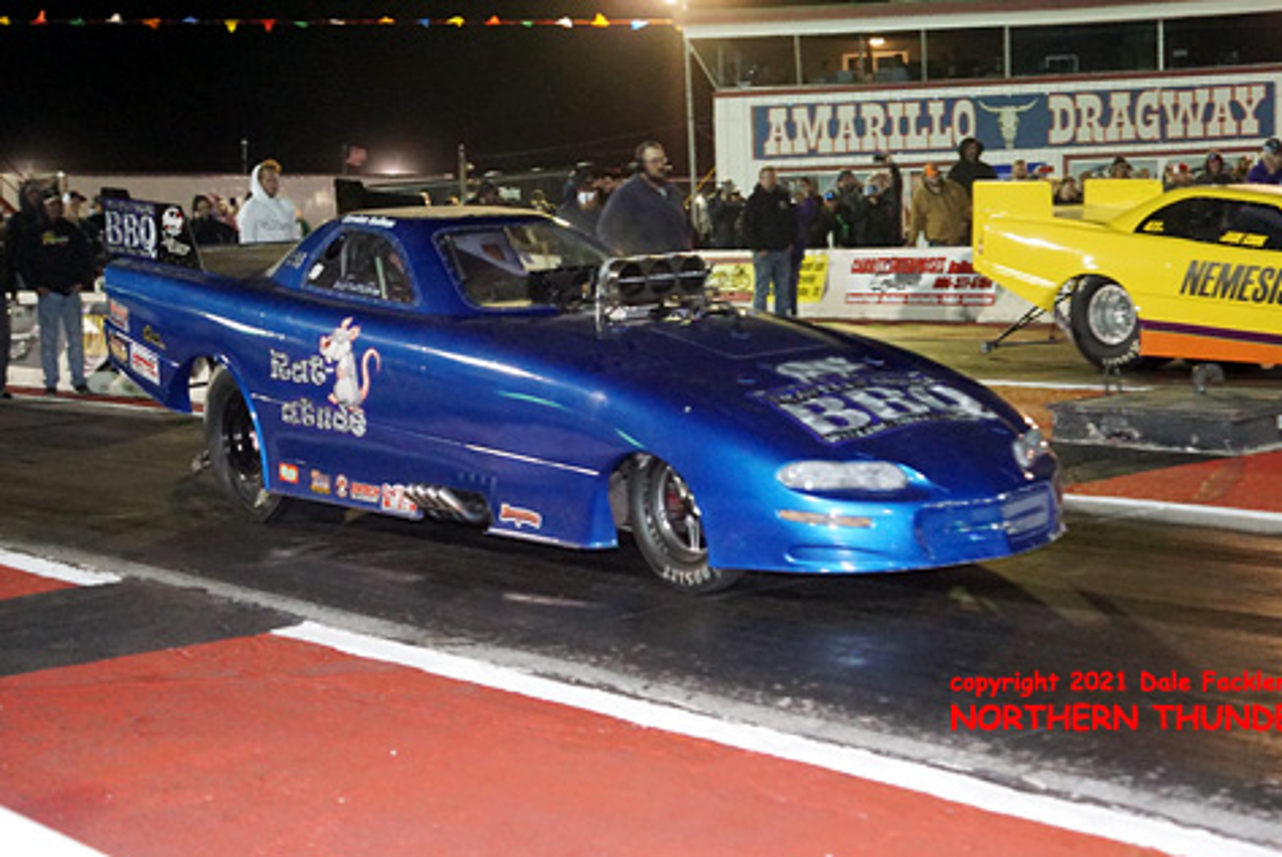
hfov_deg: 35.9
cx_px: 656
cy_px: 431
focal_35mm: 56
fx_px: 1979
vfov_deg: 24.4
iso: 5000
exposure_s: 1/250
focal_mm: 35
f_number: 2.8
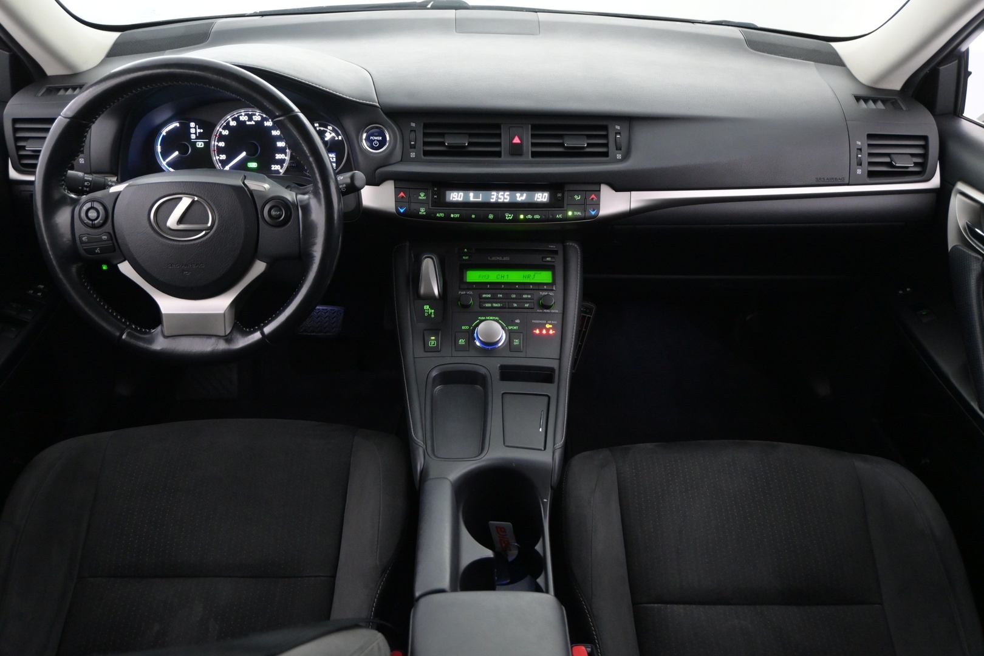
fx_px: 799
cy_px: 328
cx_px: 492
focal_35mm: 29
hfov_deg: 63.2
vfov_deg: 44.6
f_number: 3.8
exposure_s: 1/40
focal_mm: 19.5
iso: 2500
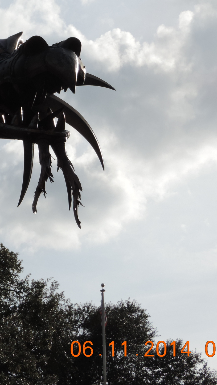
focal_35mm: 141
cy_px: 152
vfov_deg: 15.2
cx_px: -39
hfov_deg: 8.5
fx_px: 1442
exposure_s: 1/1250
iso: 80
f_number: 3.9
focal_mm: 13.3
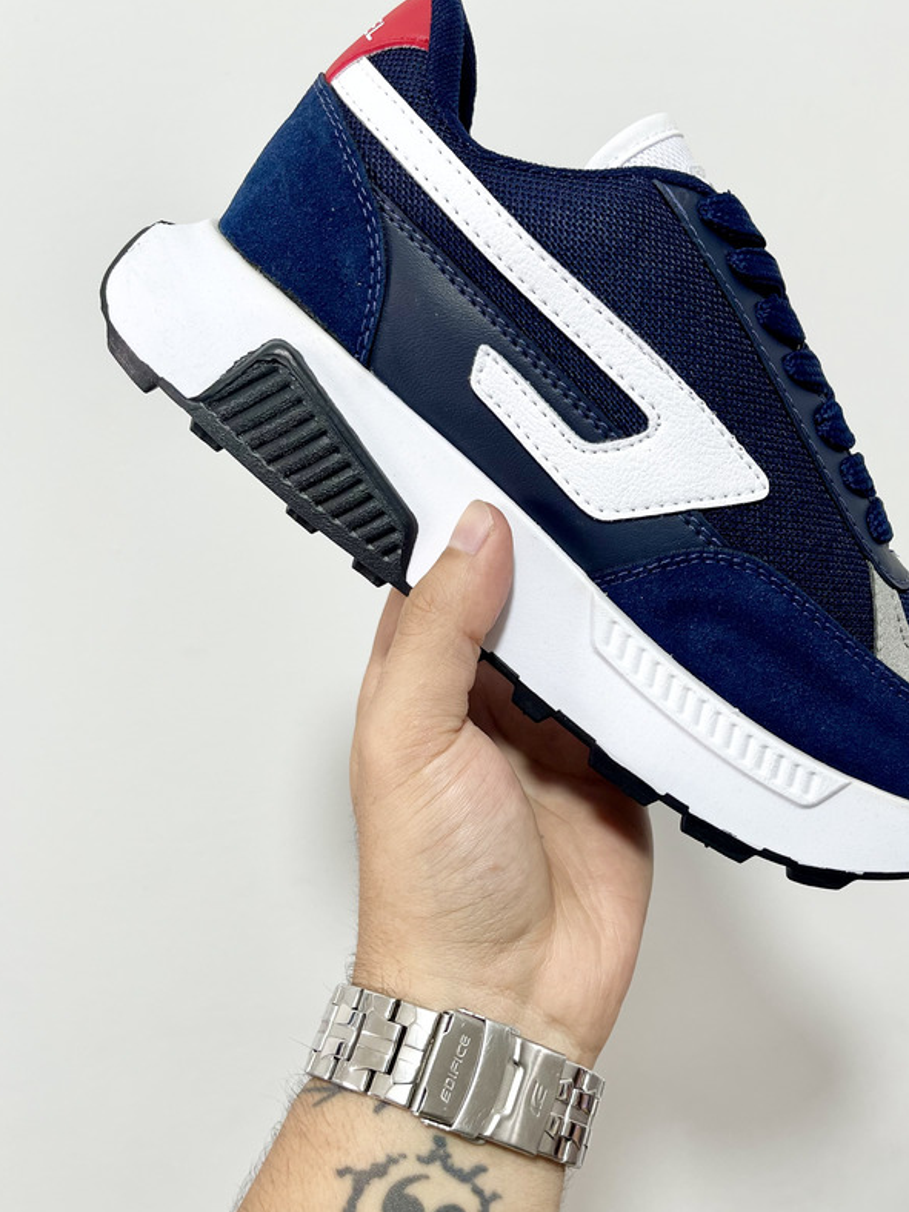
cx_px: 572
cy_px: 575
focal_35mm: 32
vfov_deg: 56.8
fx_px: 1120
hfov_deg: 43.8
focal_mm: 5.1
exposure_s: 1/120
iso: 64
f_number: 1.6
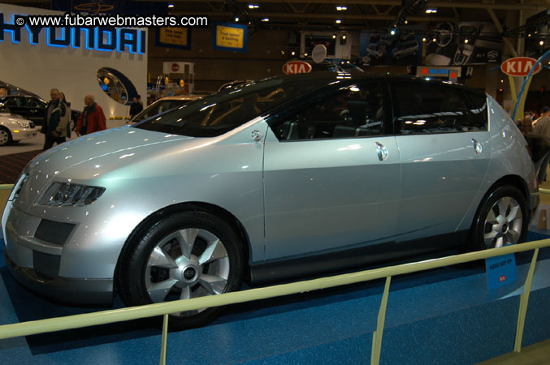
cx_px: 275
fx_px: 549
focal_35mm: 36
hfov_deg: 53.2
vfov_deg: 36.8
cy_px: 182
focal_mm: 24
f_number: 5
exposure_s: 1/60
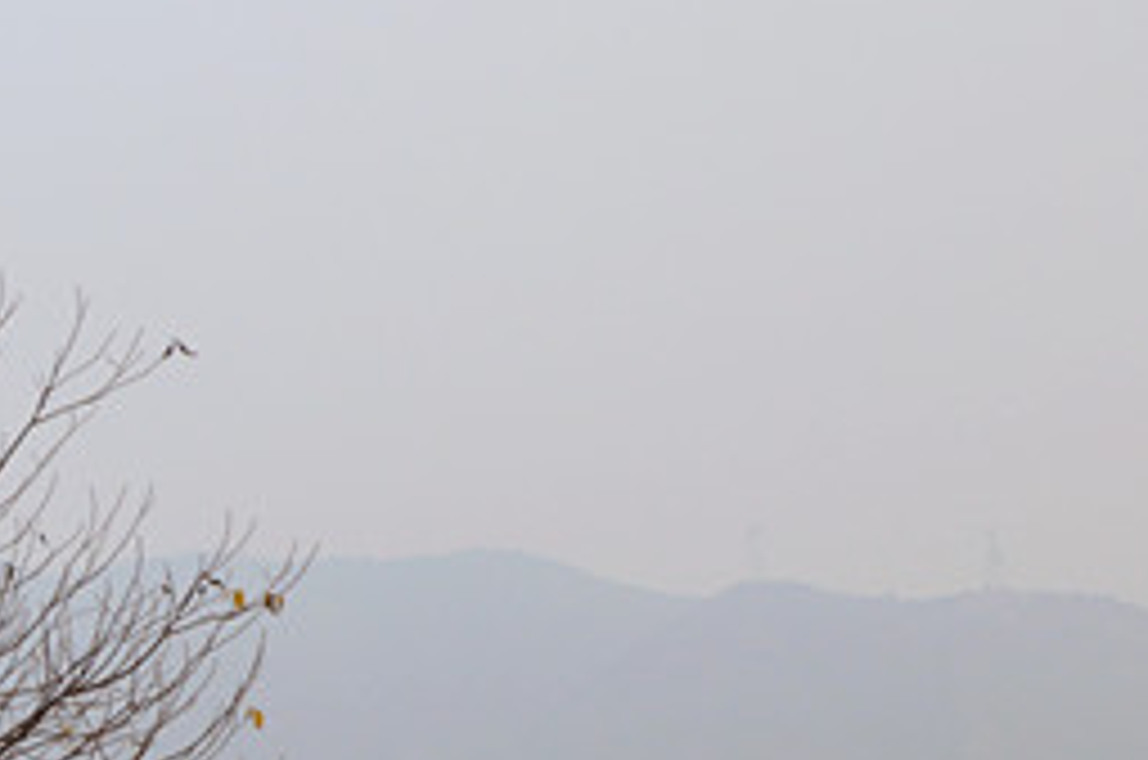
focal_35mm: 118
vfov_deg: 11.6
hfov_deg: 15.9
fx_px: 3742
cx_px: -594
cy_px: 645
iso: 400
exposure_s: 1/160
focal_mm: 25
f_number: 9
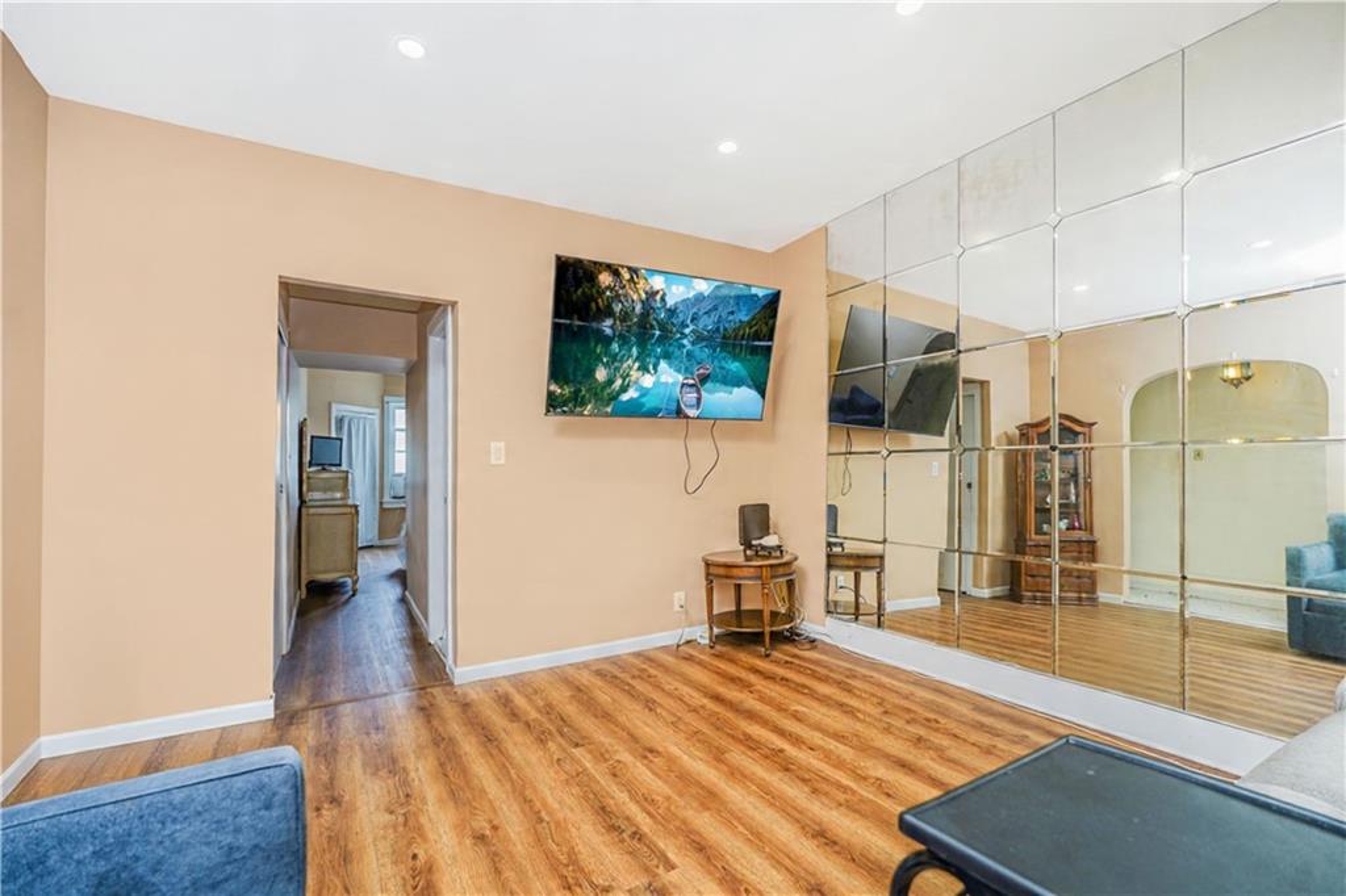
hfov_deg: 96.8
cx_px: 673
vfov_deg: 73.7
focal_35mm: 16
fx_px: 598
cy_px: 448
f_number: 4
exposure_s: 1/25
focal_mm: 16
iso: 64
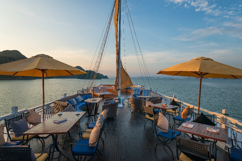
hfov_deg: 84.0
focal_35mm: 20
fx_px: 134
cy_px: 80
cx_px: 121
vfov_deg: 62.0
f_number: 9
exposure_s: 1/400
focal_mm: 20
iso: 500
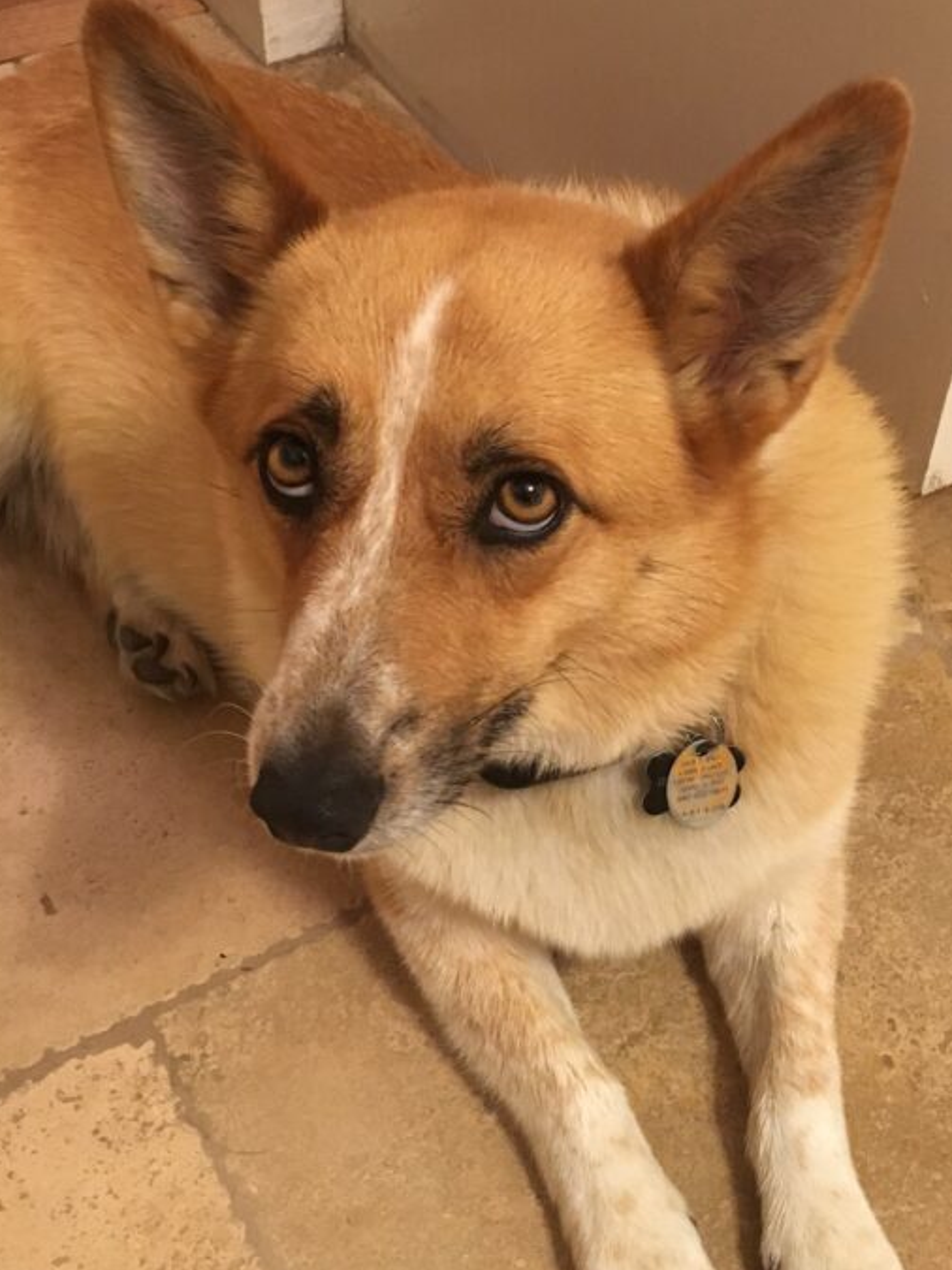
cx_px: 559
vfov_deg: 42.9
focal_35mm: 44
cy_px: 655
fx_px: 1614
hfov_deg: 32.8
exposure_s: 1/20
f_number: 2.2
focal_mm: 4.15
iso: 200
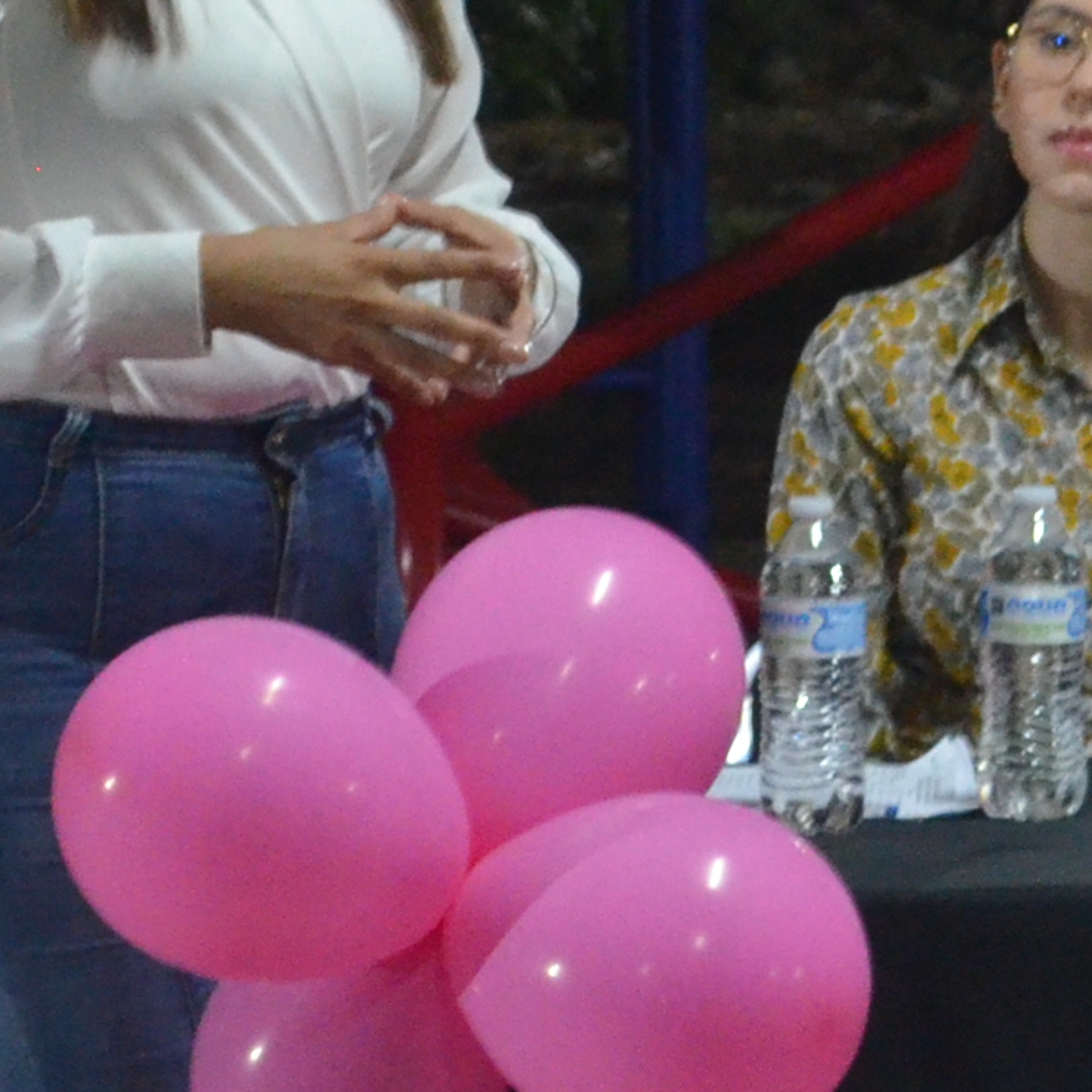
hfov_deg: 6.2
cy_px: 434
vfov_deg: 6.3
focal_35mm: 279
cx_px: 1703
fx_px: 9958
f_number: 5.3
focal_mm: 44
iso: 3200
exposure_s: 1/30
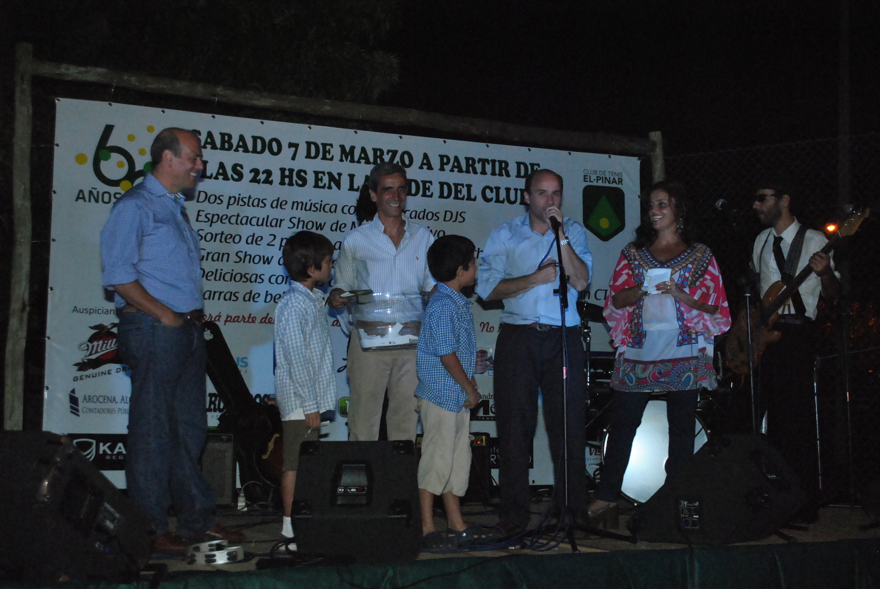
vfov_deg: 25.8
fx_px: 1285
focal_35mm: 52
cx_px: 440
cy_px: 294
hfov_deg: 37.8
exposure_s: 1/80
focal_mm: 35
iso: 1600
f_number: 5.6
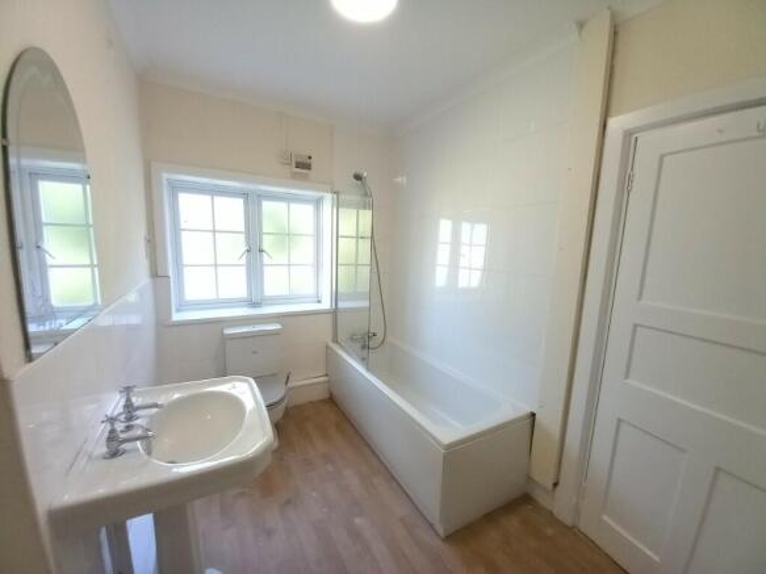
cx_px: 383
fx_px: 288
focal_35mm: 13
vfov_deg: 89.9
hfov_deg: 106.2
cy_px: 287
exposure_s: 1/50
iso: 125
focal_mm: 1.13
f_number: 2.2
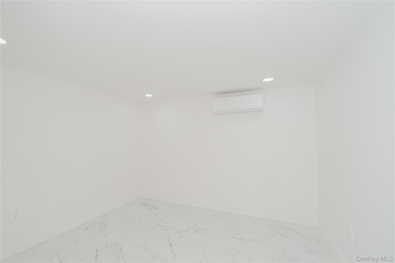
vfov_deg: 77.3
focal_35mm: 15
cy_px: 132
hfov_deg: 100.4
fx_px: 165
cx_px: 198
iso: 500
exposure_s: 1/125
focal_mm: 10
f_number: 8
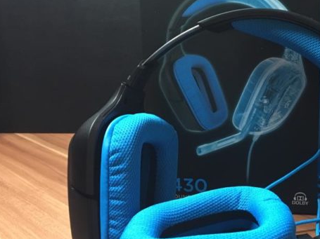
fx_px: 453
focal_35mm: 49
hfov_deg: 37.8
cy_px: 109
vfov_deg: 29.6
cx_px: 244
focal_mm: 4.15
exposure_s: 1/20
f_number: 2.2
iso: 200
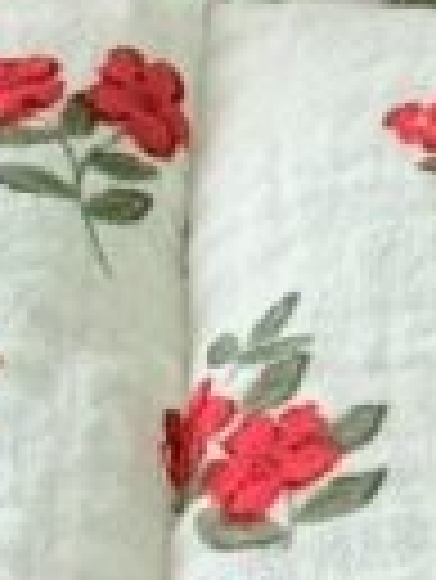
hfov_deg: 3.9
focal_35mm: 380
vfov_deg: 5.2
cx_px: 225
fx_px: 6371
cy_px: 220
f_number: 1.78
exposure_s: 1/122
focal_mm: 6.76
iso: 80
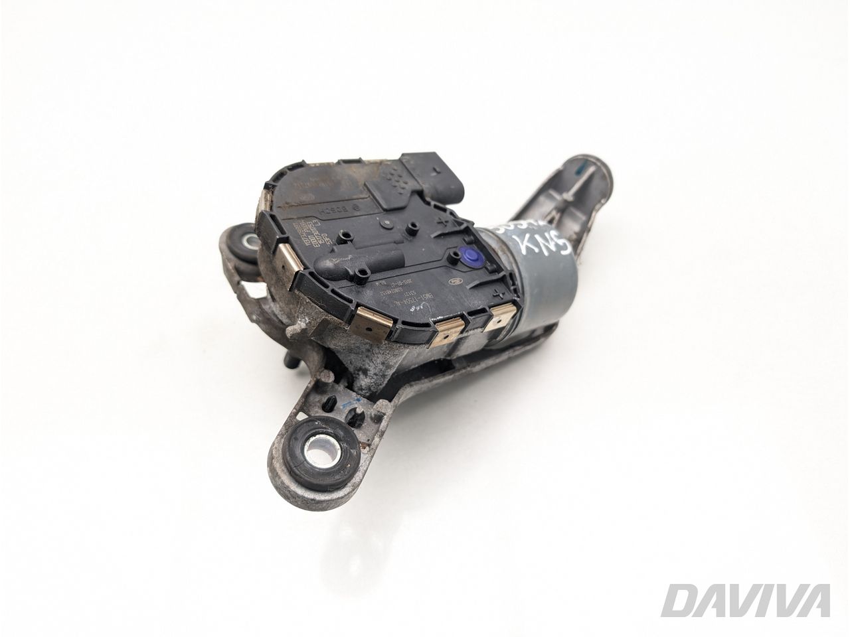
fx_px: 589
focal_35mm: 24
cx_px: 425
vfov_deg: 56.8
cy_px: 318
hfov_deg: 71.6
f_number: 1.68
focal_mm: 6.9
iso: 35
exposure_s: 1/96.8
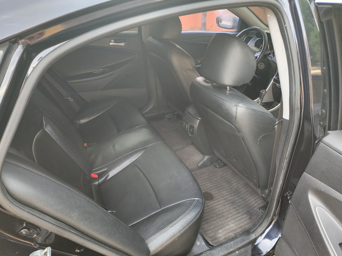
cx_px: 170
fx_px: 237
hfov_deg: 71.6
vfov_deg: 56.8
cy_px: 132
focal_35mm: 24
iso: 250
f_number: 1.8
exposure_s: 1/120
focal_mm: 6.4
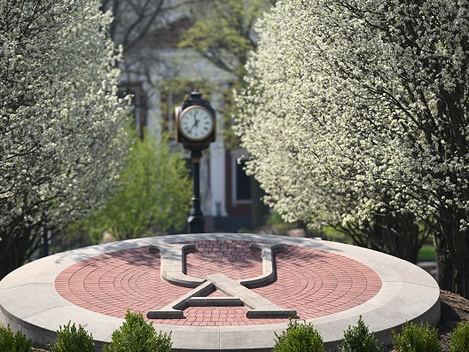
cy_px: 176
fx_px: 4431
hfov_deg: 6.1
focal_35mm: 327
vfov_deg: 4.5
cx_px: 232
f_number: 5.6
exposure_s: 1/1600
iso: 200
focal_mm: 300
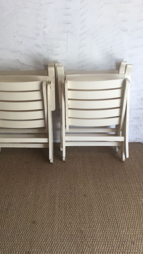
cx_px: 59
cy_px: 128
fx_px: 229
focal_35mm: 34
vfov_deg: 58.0
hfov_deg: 34.6
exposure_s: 1/100
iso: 40
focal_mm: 3.3
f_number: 2.4
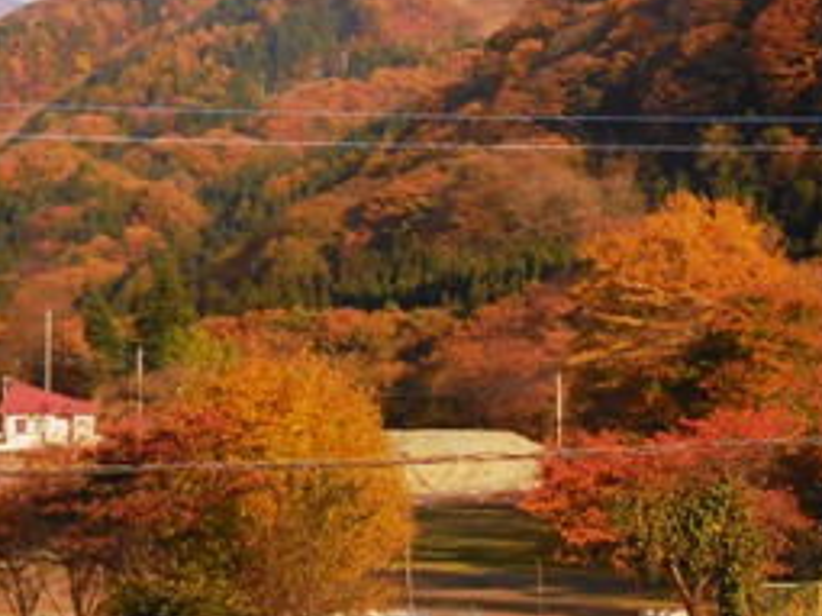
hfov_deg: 16.0
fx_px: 2919
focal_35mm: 123
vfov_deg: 12.0
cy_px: 103
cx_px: 432
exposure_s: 1/1600
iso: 400
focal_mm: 12.6
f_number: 4.7
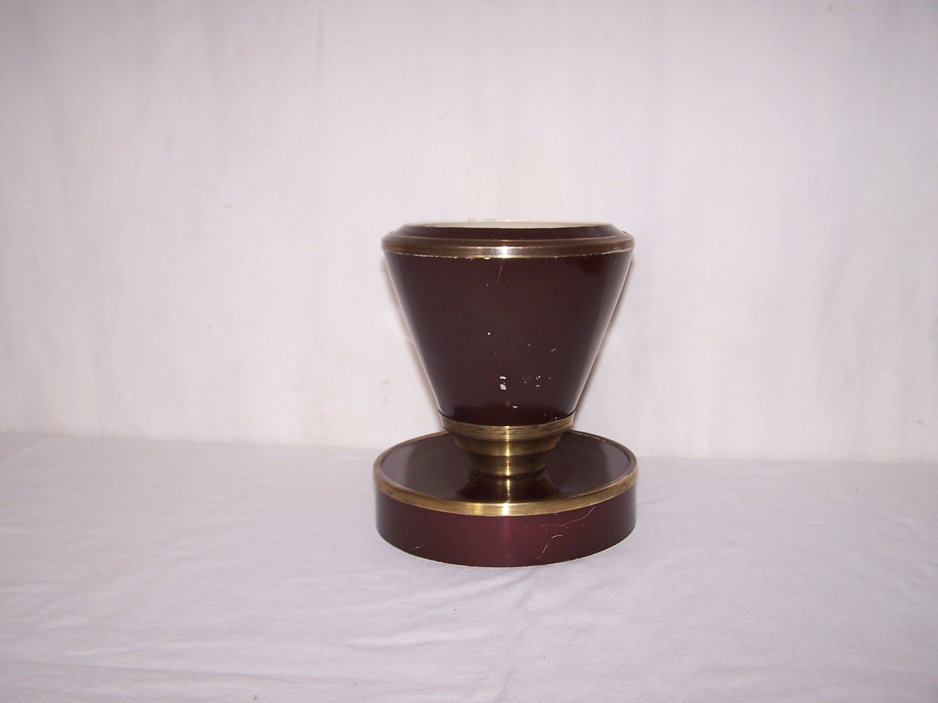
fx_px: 1030
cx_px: 469
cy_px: 352
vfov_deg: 37.7
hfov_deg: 49.0
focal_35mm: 38
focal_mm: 6.3
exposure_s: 1/60
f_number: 2.8
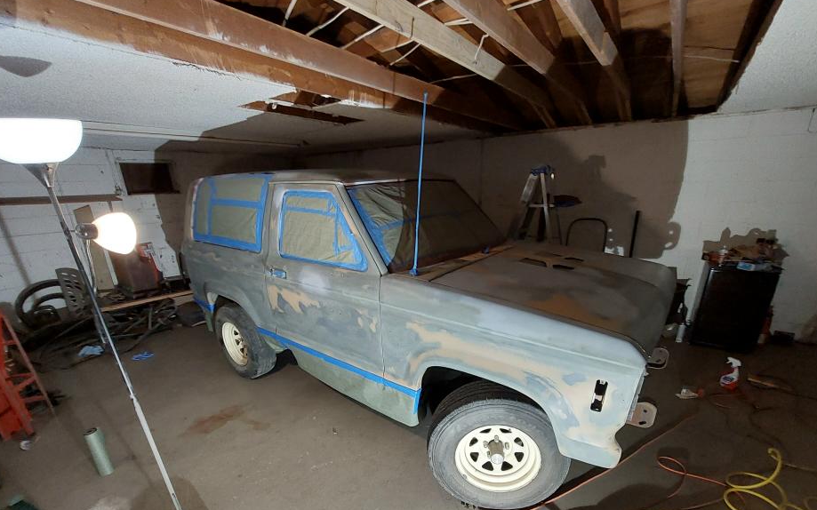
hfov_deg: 101.5
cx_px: 407
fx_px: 334
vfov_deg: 73.4
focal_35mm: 15
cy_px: 321
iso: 320
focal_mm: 1.74
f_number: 2.2
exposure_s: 1/40
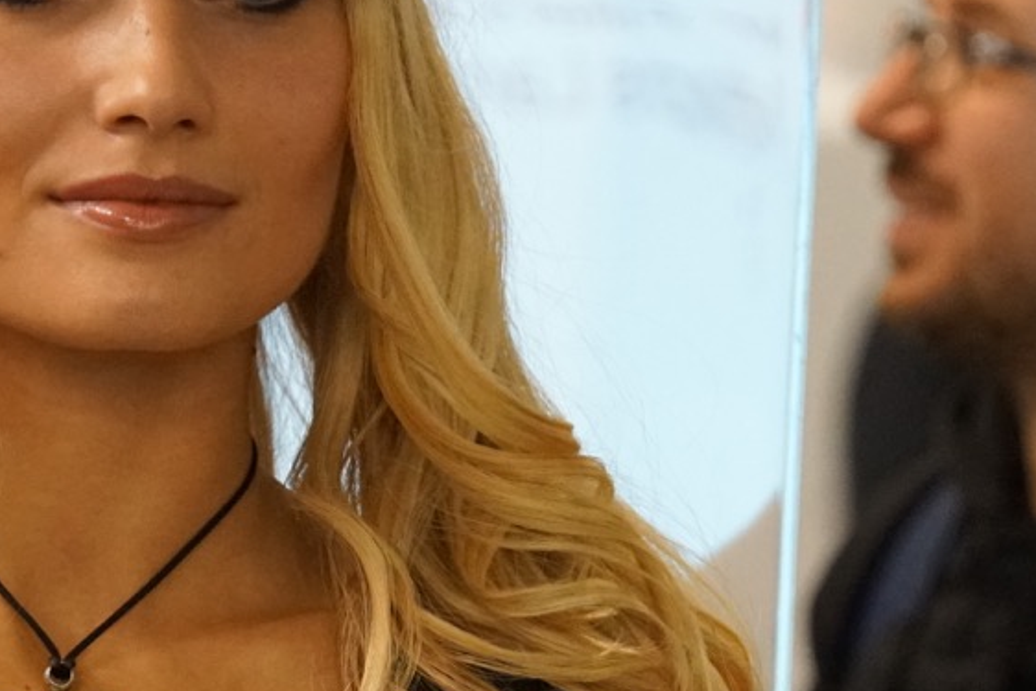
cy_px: 496
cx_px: 159
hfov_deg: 4.7
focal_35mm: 437
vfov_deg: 3.1
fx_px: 12578
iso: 6400
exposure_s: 1/200
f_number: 6.3
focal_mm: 128
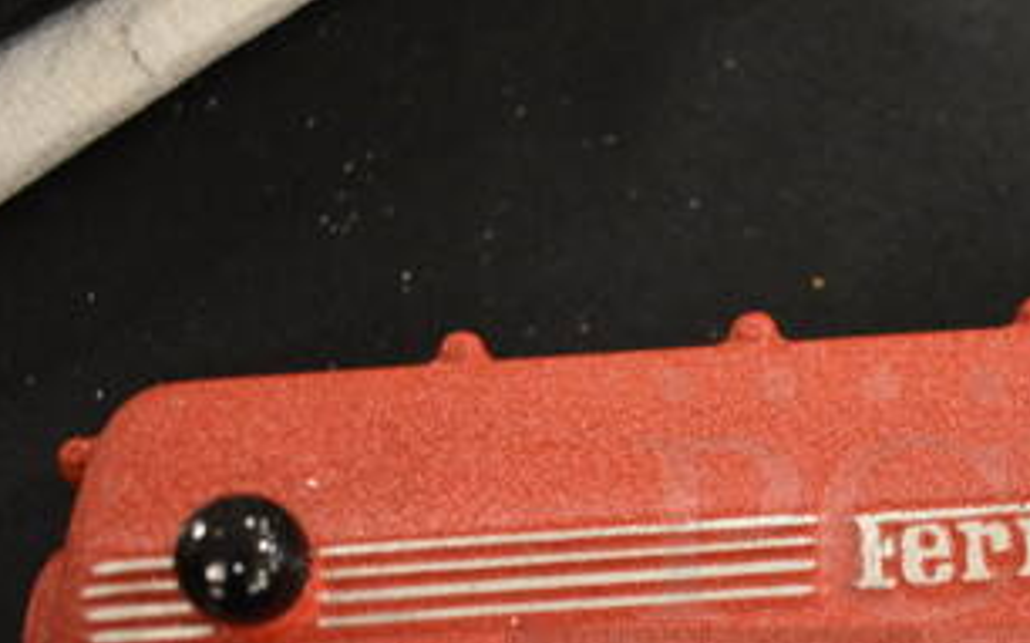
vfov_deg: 23.2
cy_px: 522
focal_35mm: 55
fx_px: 1543
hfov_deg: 35.2
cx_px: 882
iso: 3200
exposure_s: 1/60
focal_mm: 18
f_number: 4
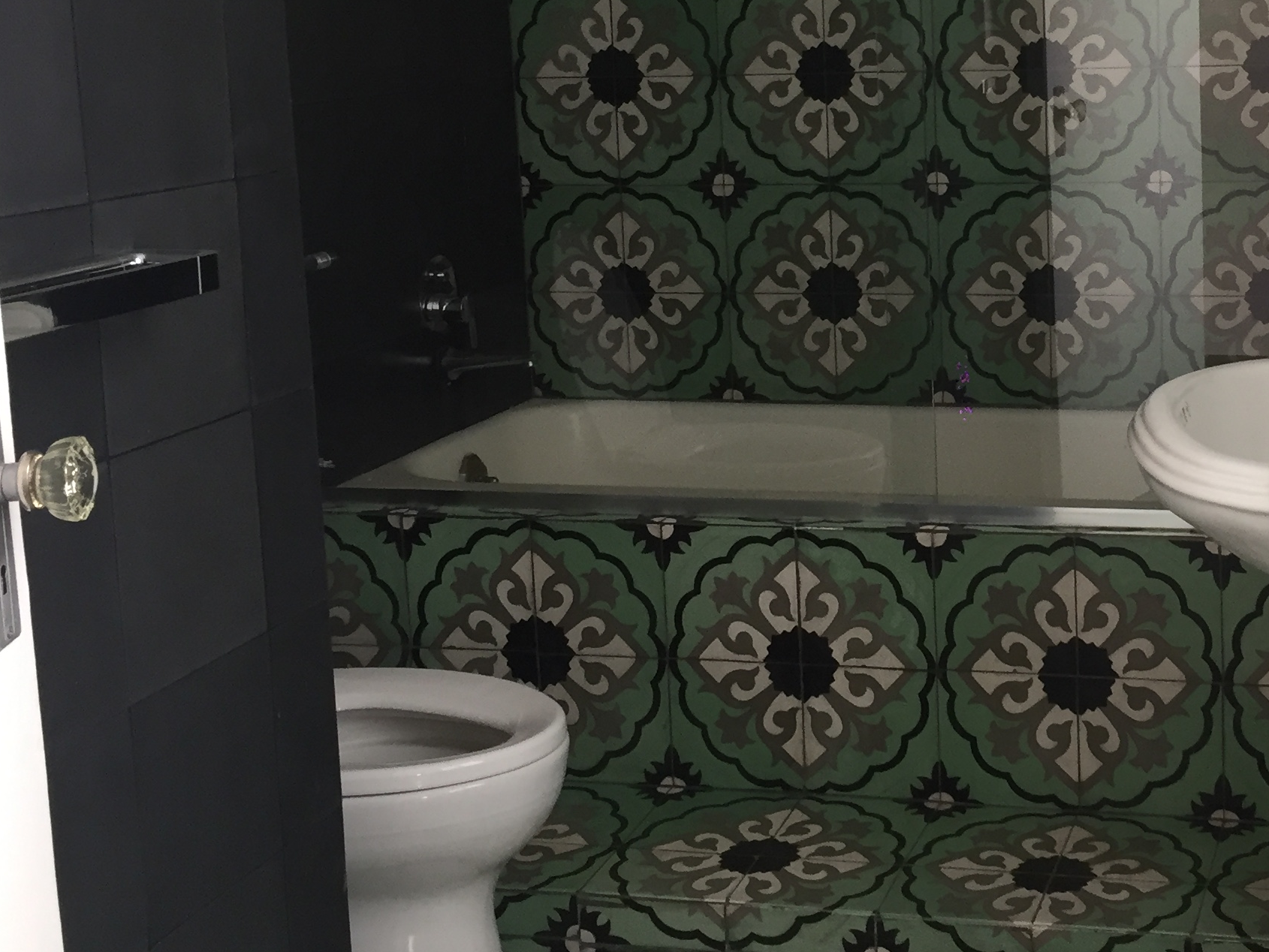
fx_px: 2053
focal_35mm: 56
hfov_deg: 33.6
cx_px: 957
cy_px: 281
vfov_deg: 25.9
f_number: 2.2
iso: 32
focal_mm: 4.15
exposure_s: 1/30
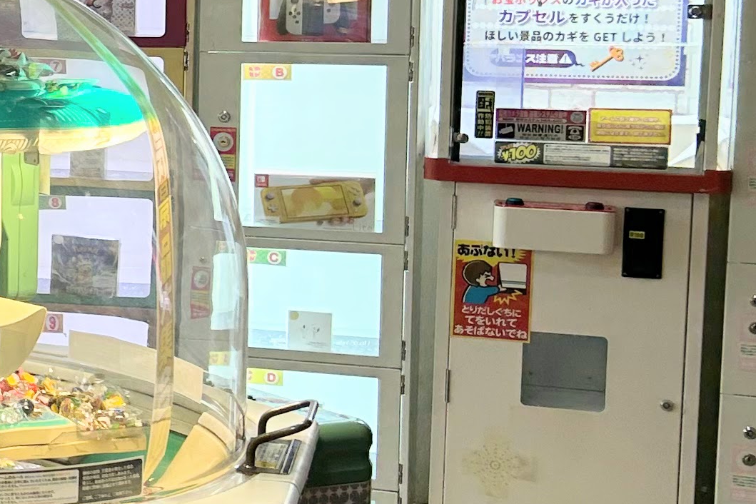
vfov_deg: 13.2
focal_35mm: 103
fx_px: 2163
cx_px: -635
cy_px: 78
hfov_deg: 16.4
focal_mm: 5.7
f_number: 1.5
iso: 50
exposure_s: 1/120
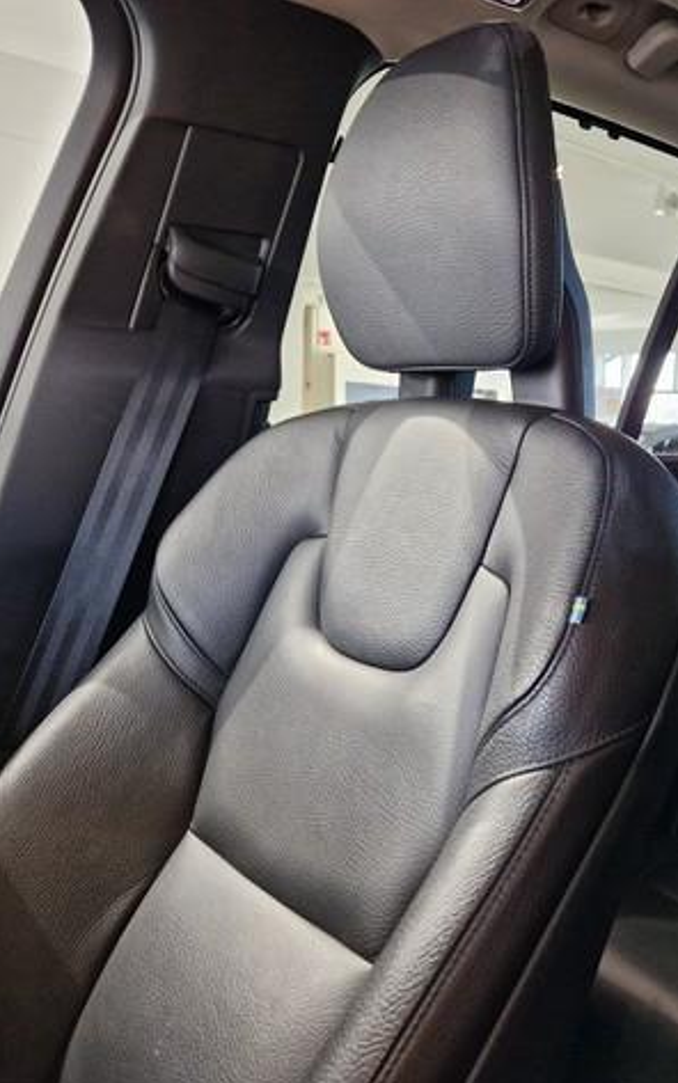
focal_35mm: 33
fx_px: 975
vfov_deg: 58.1
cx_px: 584
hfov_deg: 36.4
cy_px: 547
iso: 800
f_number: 1.8
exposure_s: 1/100
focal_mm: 5.4
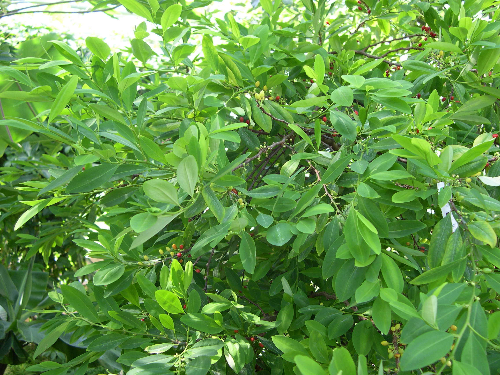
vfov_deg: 37.7
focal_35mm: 38
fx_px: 549
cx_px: 250
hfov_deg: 49.0
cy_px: 188
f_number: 2.8
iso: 100
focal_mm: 8
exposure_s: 1/36
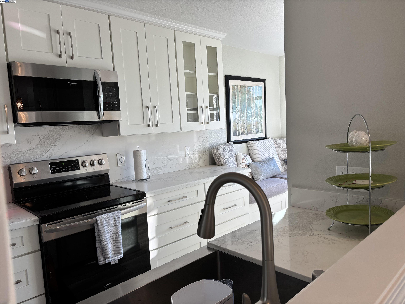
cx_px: 202
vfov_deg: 53.1
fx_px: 304
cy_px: 152
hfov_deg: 67.3
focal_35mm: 26
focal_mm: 5.96
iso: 40
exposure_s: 1/205
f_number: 1.6
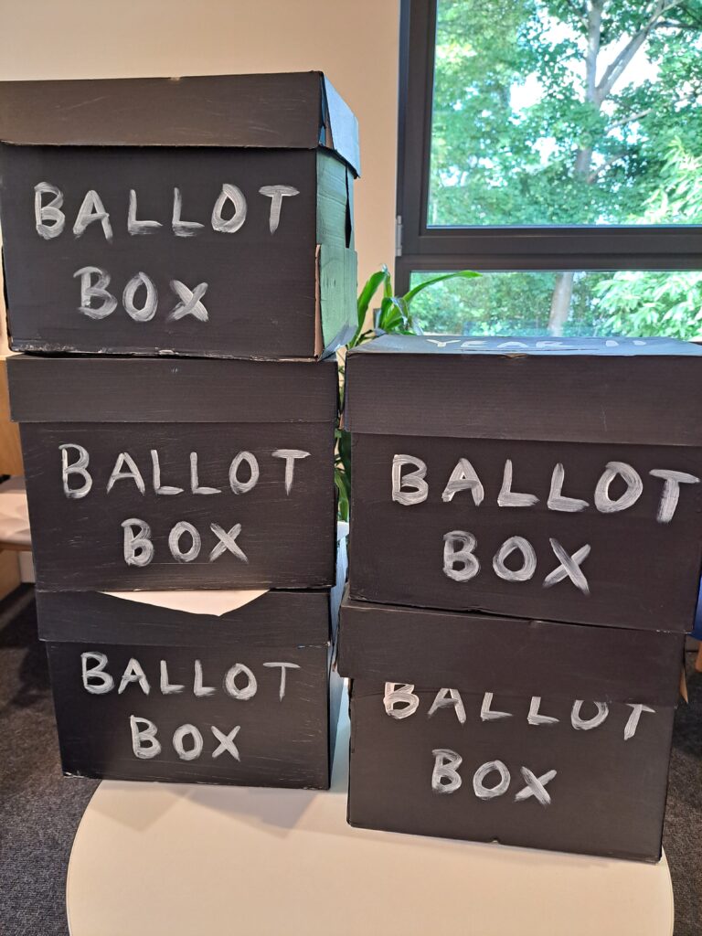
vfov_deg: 71.6
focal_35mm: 24
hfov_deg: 56.8
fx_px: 649
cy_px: 468
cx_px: 351
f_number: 1.8
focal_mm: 5.23
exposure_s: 1/50
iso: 160
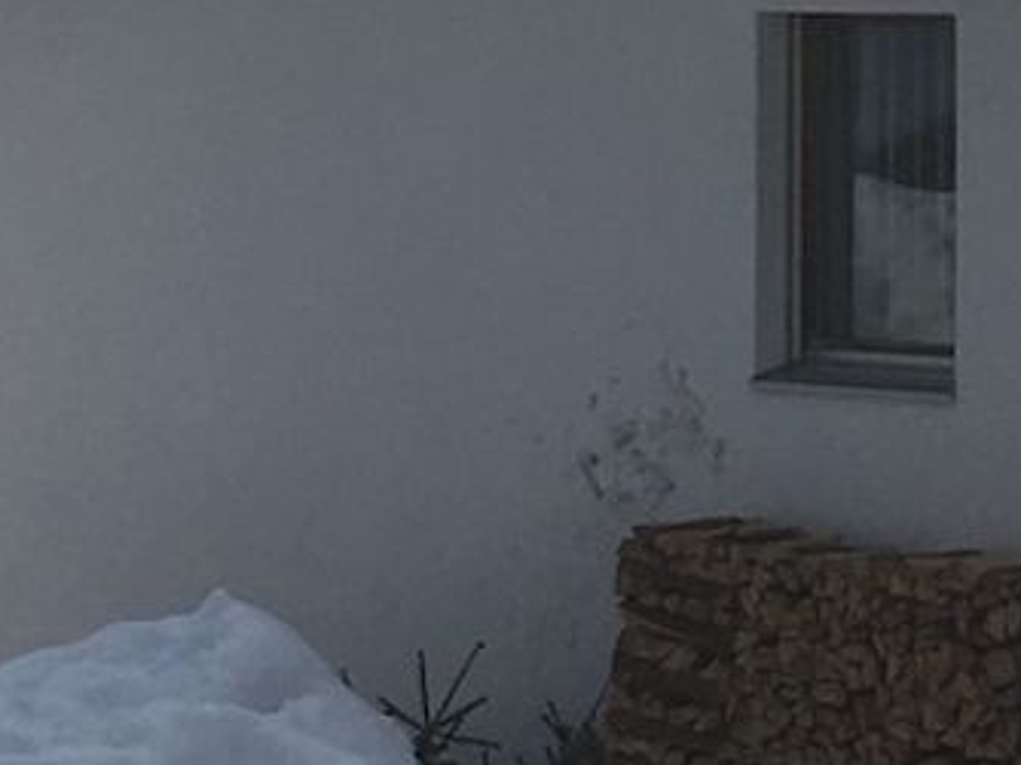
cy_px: -12
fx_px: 5246
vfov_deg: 8.3
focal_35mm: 178
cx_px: 1501
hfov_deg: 10.7
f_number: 2.2
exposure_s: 1/5917
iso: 25
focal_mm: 4.15
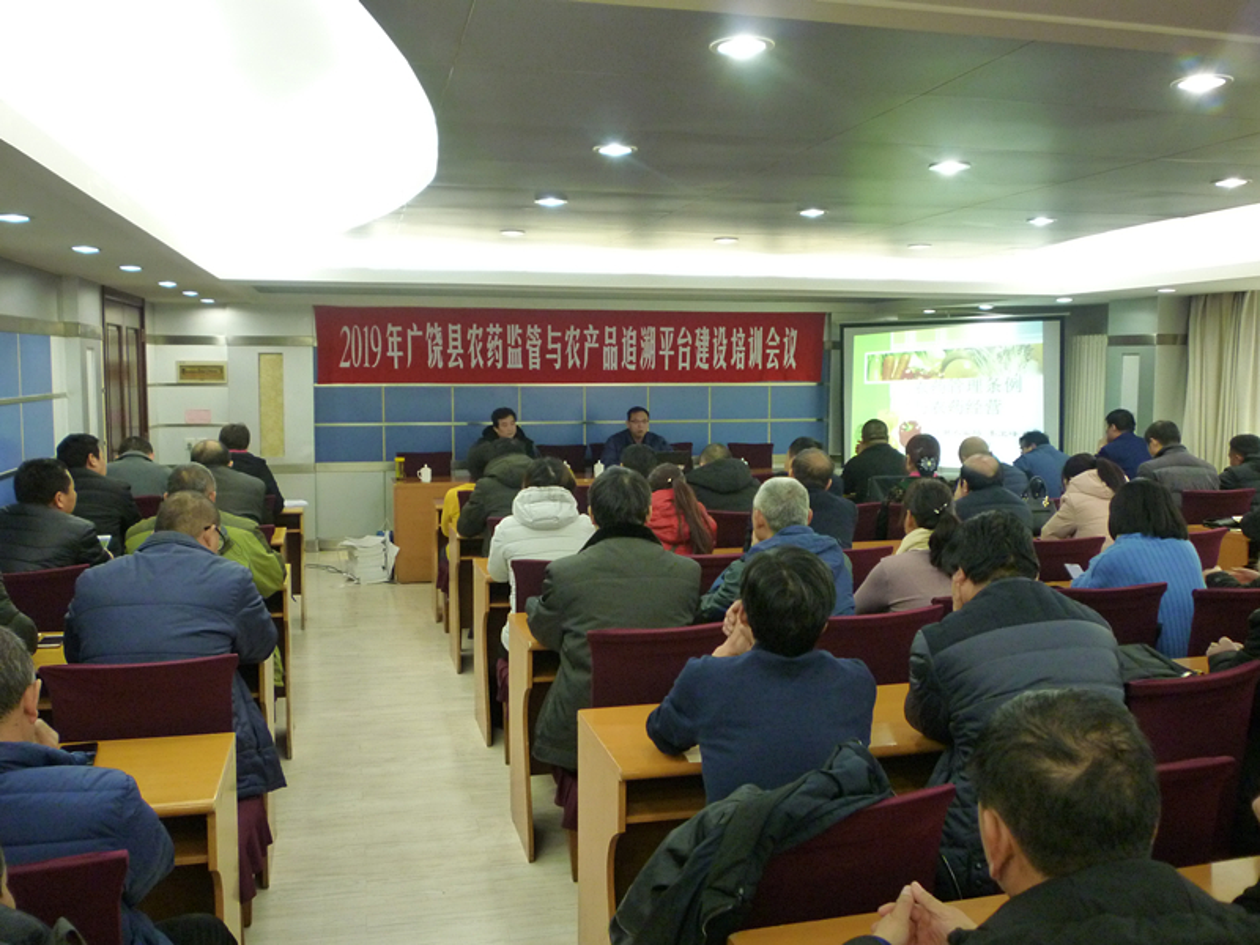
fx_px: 1056
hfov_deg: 61.7
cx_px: 630
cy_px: 472
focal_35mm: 29
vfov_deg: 48.2
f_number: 3.3
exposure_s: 1/20
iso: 400
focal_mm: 5.2
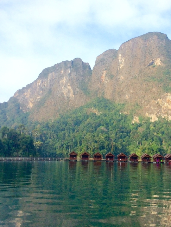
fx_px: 283
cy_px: 95
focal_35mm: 43
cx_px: 113
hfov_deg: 33.4
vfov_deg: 43.7
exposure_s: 1/912
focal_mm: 4.15
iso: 32
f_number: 2.2
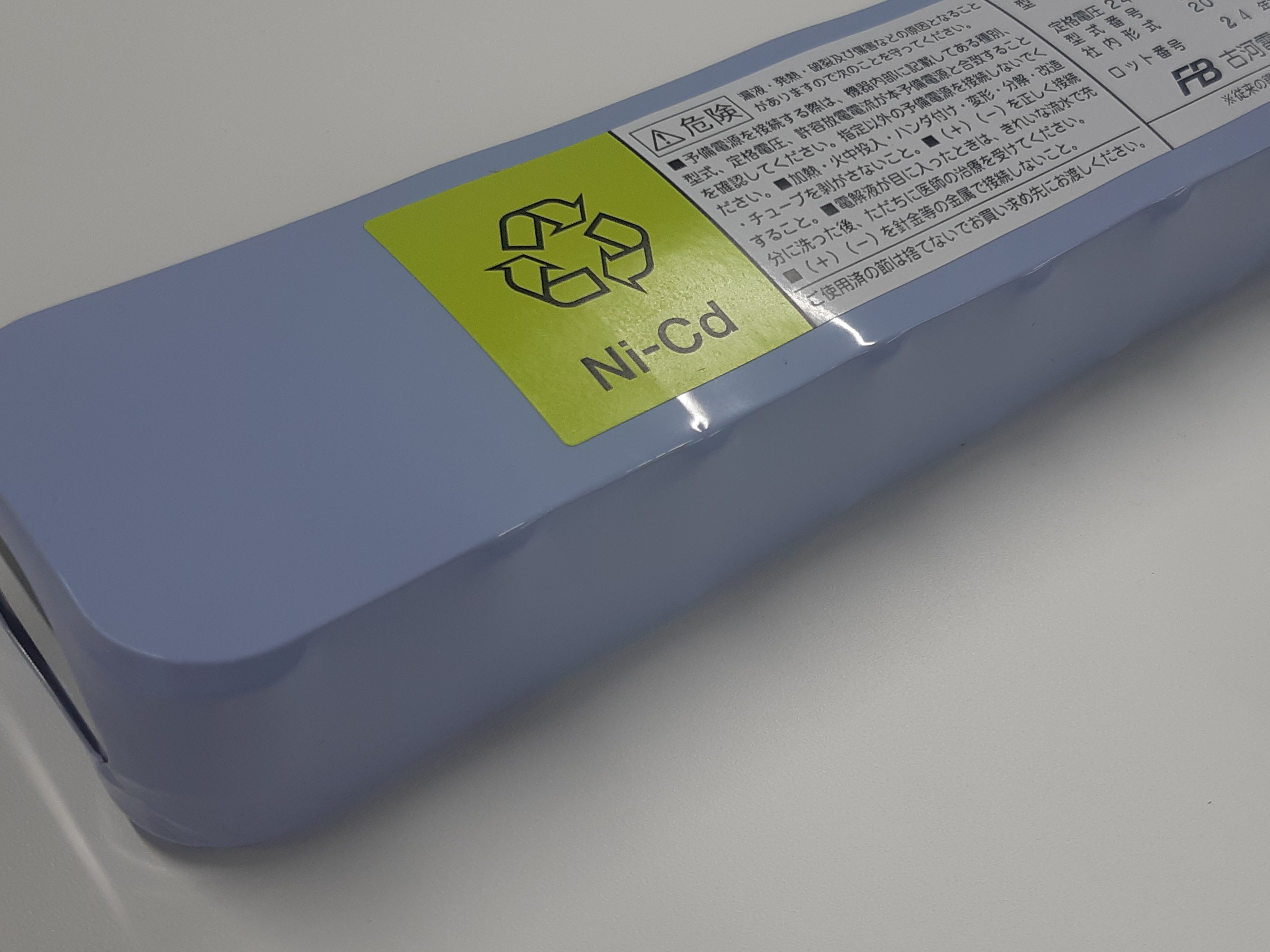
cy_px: 432
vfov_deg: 31.5
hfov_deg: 40.8
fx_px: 1687
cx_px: 831
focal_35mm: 46
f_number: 1.7
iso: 40
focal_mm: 3.93
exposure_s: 1/100
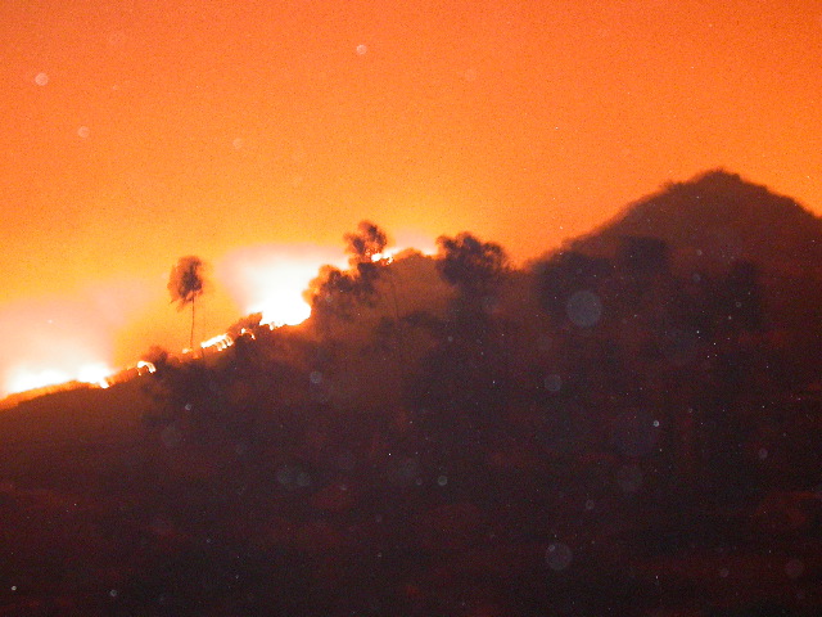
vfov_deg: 28.6
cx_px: 411
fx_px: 1211
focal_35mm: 51
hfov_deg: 37.5
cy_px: 308
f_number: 2.9
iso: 400
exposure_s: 1/2.7
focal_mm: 10.7
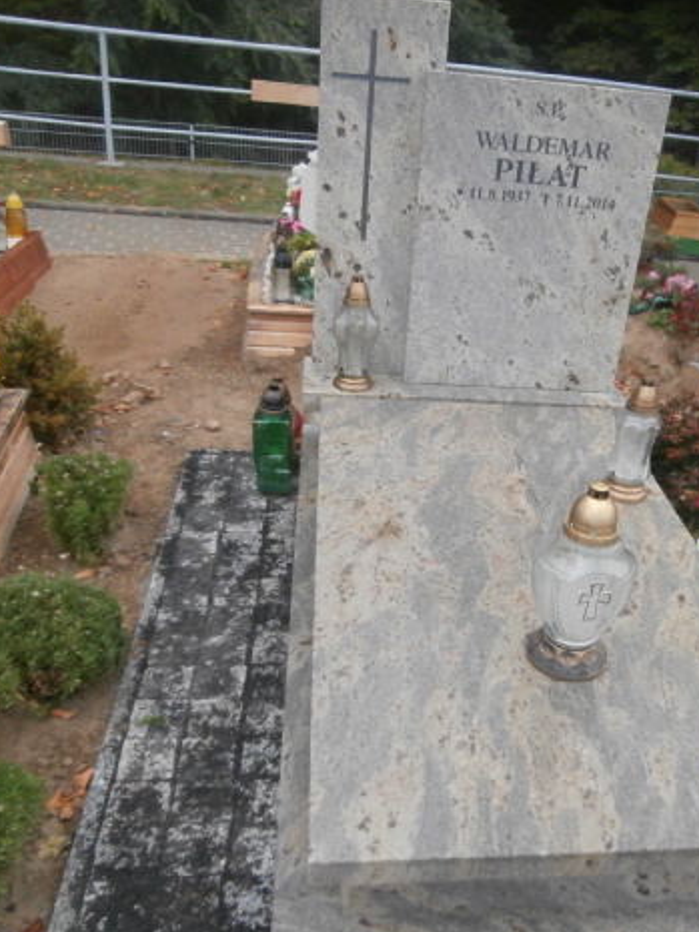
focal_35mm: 33
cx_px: 439
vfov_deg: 55.3
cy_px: 475
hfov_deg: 42.6
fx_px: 888
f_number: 3
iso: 400
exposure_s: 1/500
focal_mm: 4.2
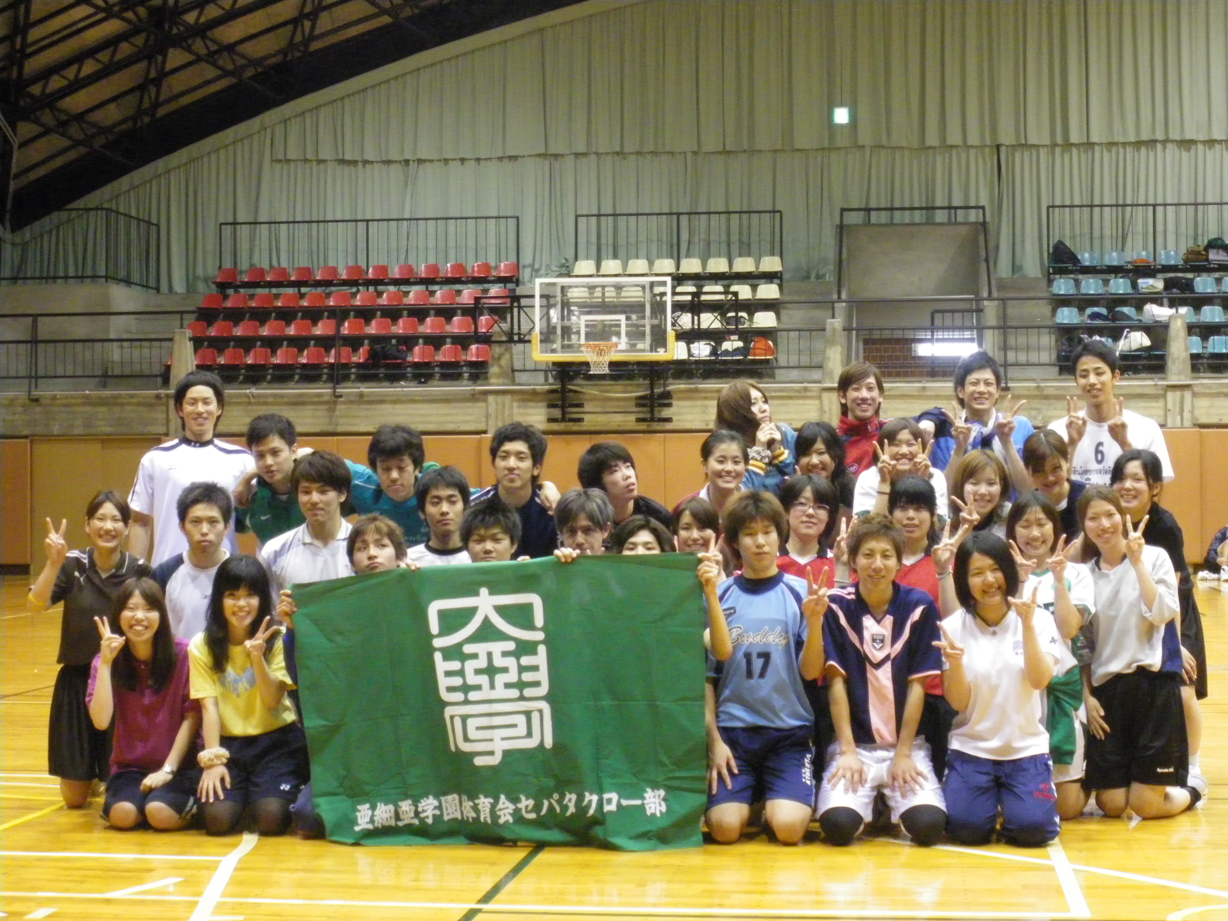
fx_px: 2199
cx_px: 614
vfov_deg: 23.7
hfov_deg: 31.2
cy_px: 460
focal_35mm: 62
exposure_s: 1/20
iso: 800
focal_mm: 11.1
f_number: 4.6
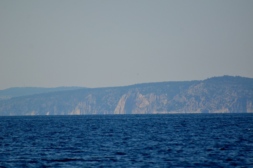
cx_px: 126
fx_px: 3155
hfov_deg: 4.6
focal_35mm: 450
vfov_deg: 3.0
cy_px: 84
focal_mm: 300
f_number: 5.6
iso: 400
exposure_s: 1/2500
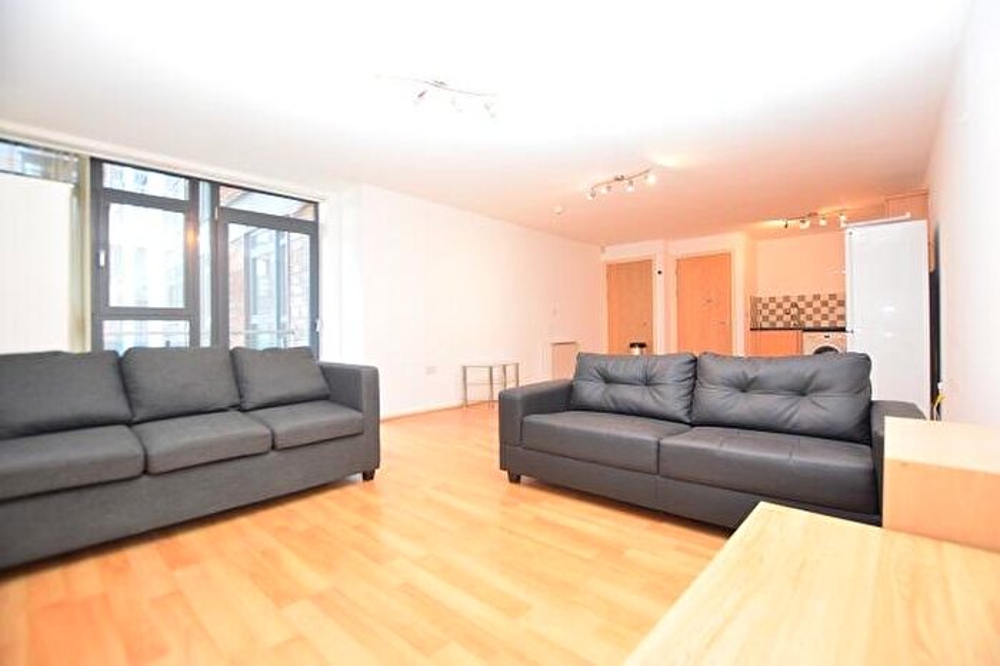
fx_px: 416
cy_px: 333
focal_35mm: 15
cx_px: 500
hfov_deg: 100.4
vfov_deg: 77.3
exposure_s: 1/60
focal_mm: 10
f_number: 4
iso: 800
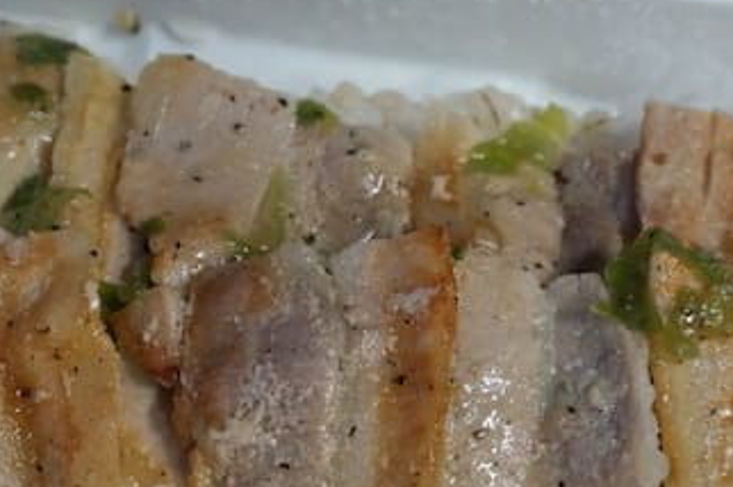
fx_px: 1363
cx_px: 307
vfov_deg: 20.3
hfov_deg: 30.1
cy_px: 244
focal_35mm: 67
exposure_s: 1/60
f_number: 4
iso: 1250
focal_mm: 18
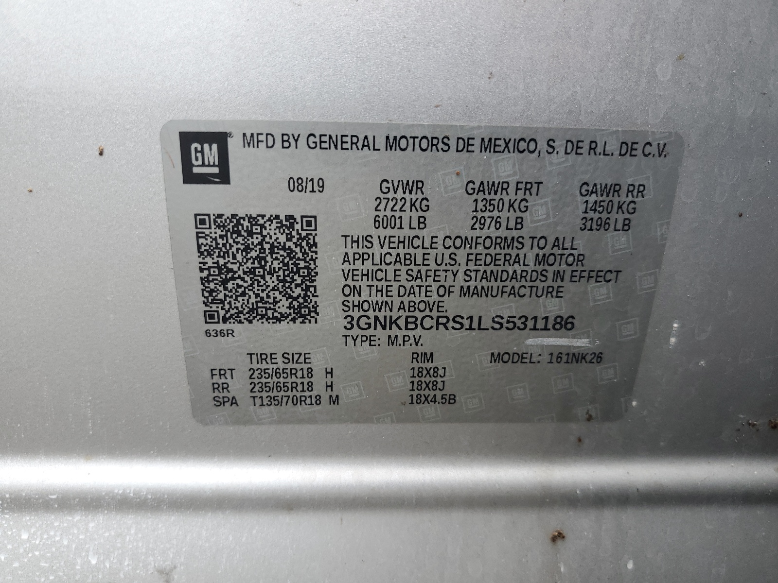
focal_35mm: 26
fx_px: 584
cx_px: 389
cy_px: 292
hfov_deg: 67.3
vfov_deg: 53.1
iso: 50
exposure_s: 1/167
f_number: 1.5
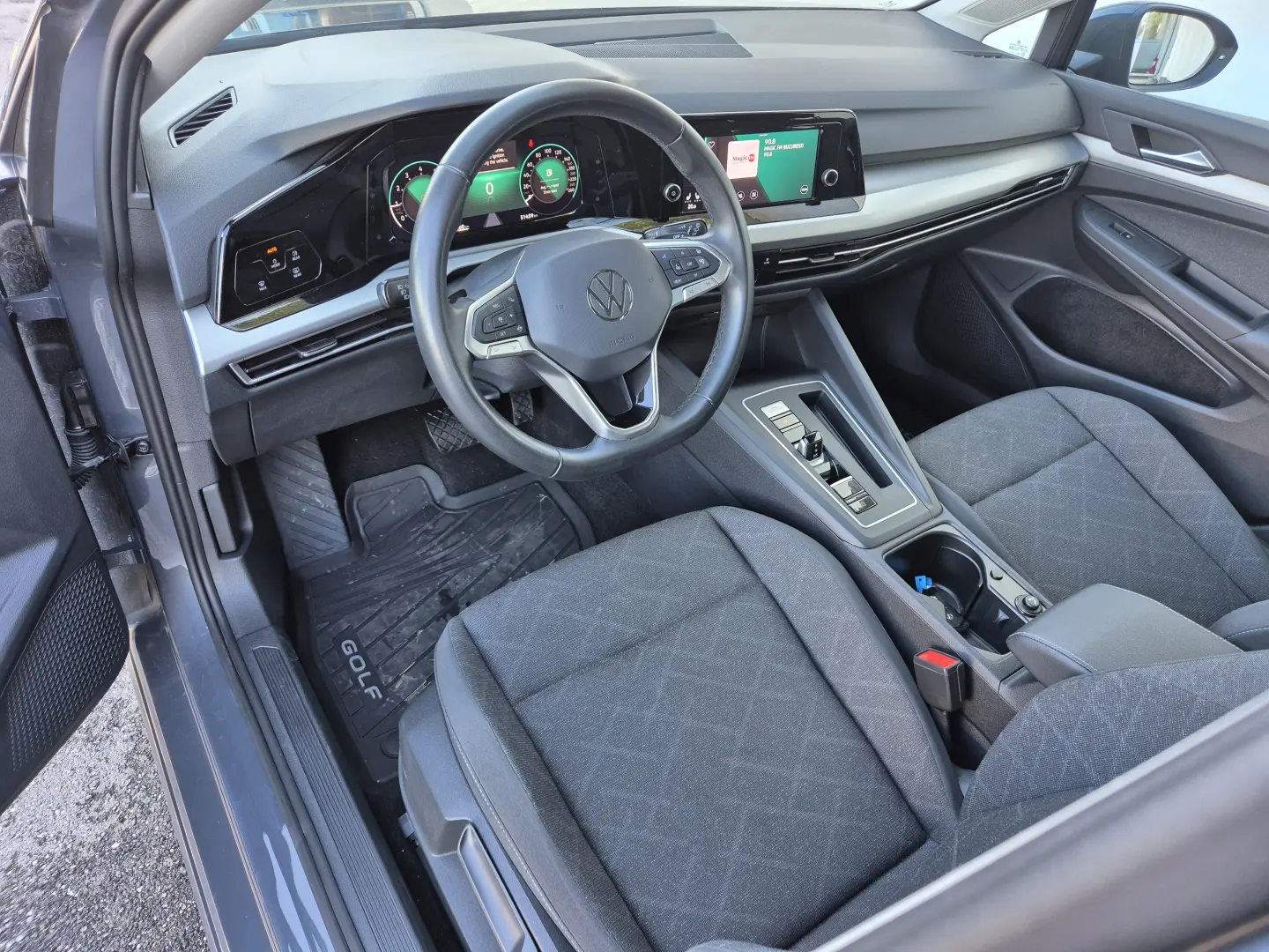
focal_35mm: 23
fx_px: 843
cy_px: 476
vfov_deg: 58.9
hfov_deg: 73.9
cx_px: 634
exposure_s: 1/100
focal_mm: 5.4
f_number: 1.8
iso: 160
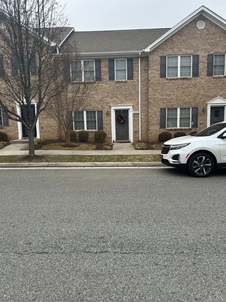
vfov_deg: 67.3
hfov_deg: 53.0
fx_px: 226
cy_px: 151
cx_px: 113
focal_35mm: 26
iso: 40
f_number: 1.5
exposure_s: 1/121
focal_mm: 5.7
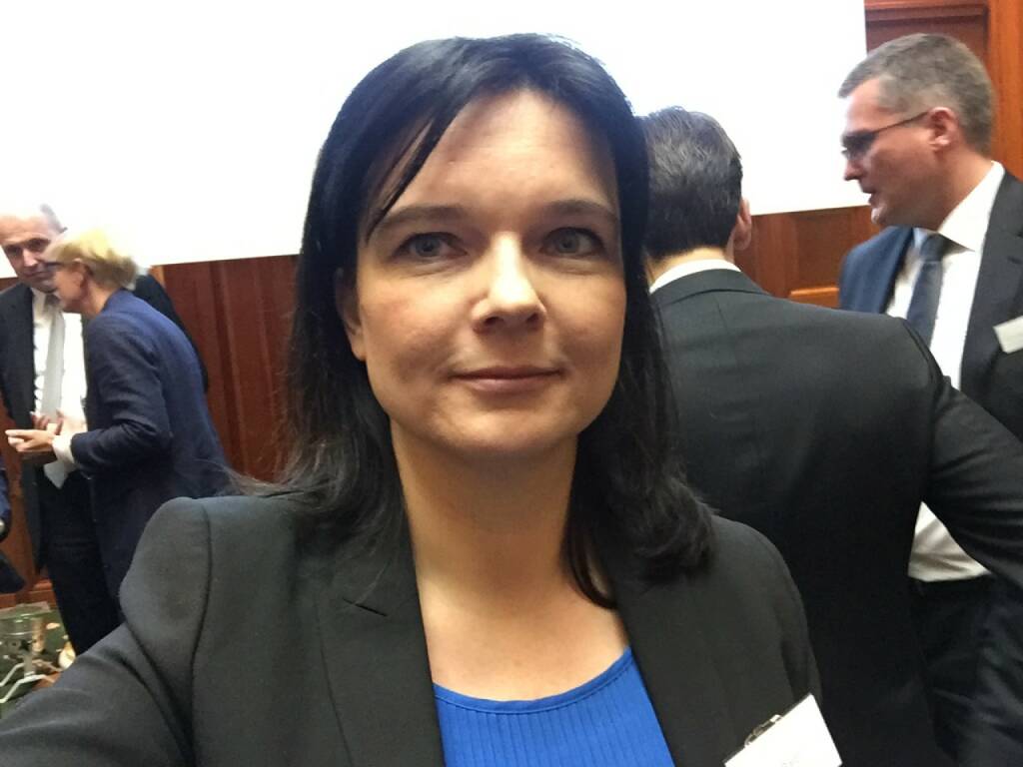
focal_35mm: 31
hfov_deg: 58.4
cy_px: 384
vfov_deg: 45.4
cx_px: 512
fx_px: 916
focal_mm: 2.65
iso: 320
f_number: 2.2
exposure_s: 1/25
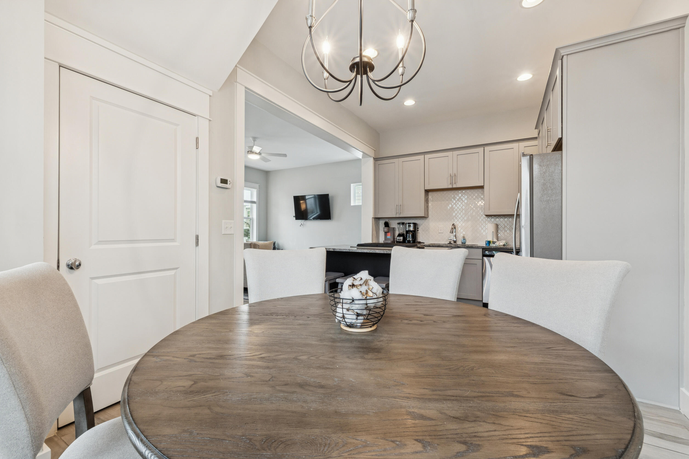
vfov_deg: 77.3
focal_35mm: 15
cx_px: 344
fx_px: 287
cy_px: 230
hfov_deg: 100.4
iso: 200
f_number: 10
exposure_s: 1/15
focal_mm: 10
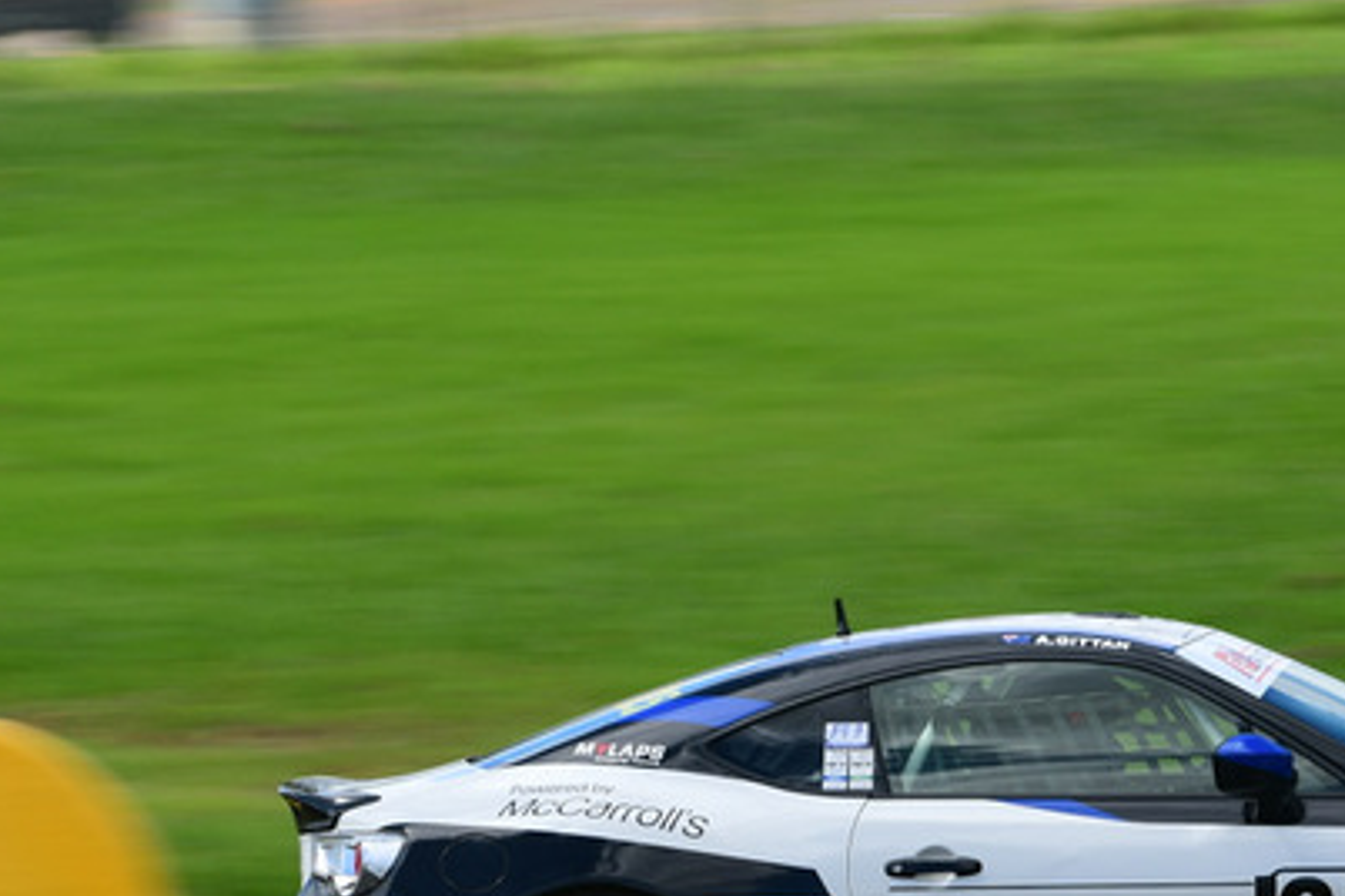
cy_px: 508
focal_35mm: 597
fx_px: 22303
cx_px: 1265
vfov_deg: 2.3
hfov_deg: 3.5
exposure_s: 1/125
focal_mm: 200
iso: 100
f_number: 10
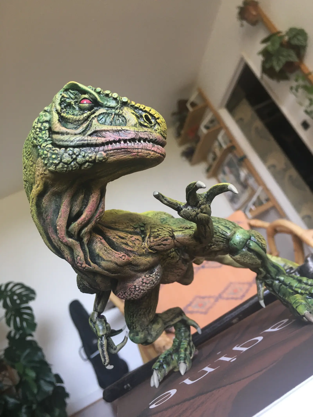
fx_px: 350
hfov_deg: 48.2
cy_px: 208
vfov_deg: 61.7
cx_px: 156
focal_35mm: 29
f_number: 2.2
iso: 50
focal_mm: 4.15
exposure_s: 1/33
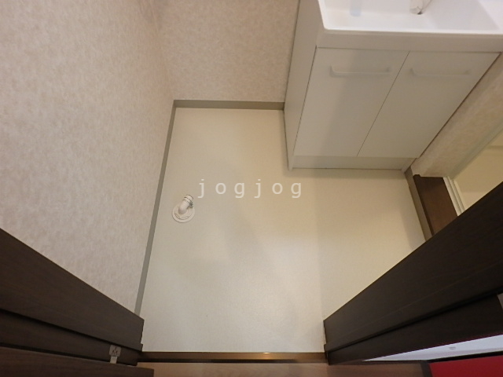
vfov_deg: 63.4
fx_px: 305
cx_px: 252
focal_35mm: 21
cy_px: 188
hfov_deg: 79.0
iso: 320
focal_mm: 3.7
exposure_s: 1/30
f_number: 3.5
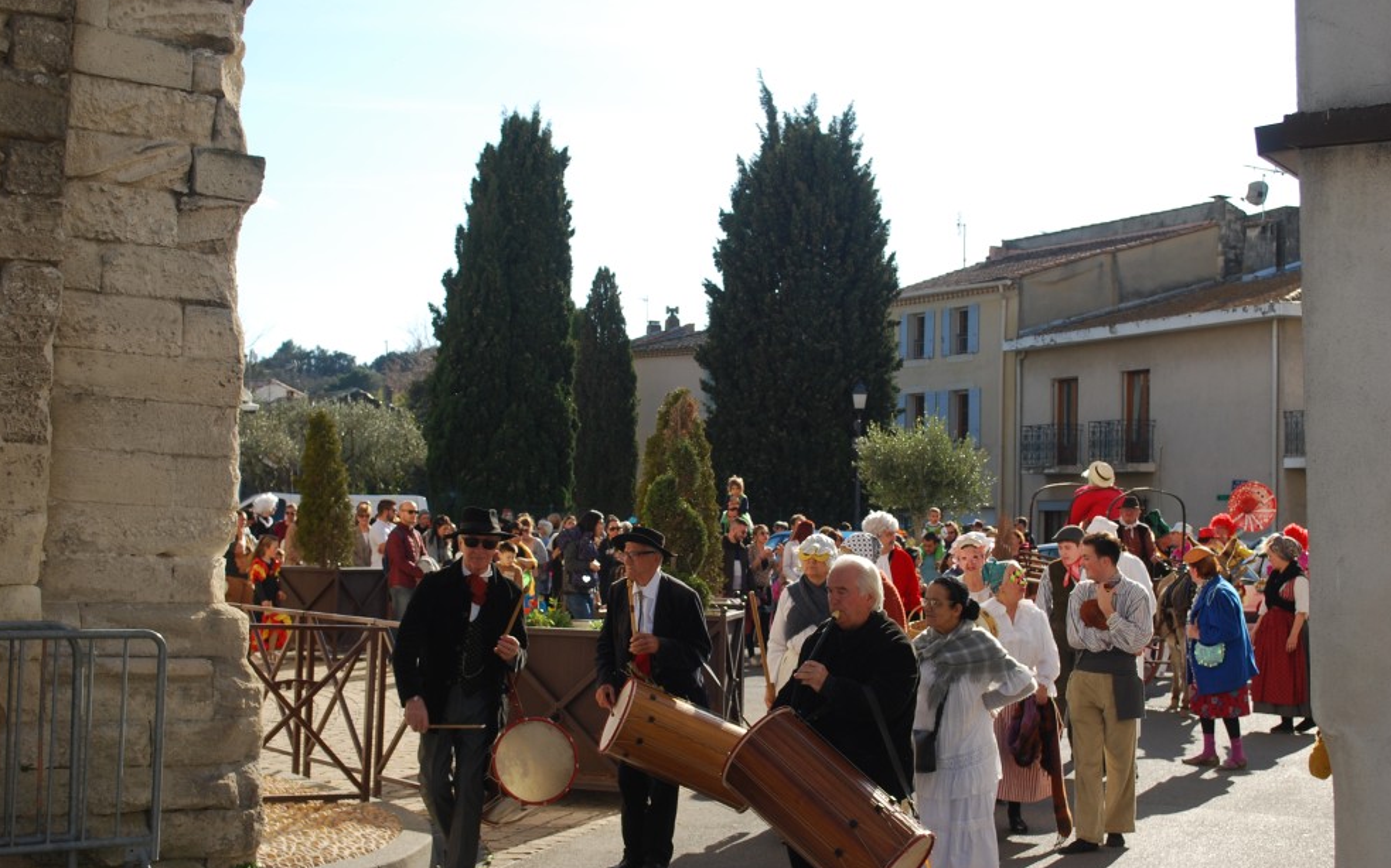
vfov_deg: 24.4
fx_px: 2009
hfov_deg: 38.2
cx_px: 705
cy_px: 406
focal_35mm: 53
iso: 100
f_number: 6.3
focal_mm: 34
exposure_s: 1/200
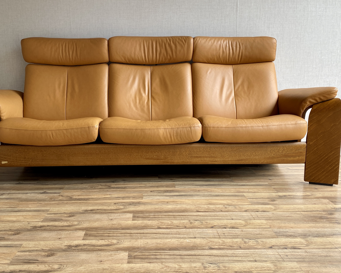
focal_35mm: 35
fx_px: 353
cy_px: 128
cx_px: 150
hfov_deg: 51.4
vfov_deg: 42.2
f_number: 1.8
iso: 50
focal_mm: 4.25
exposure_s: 1/121
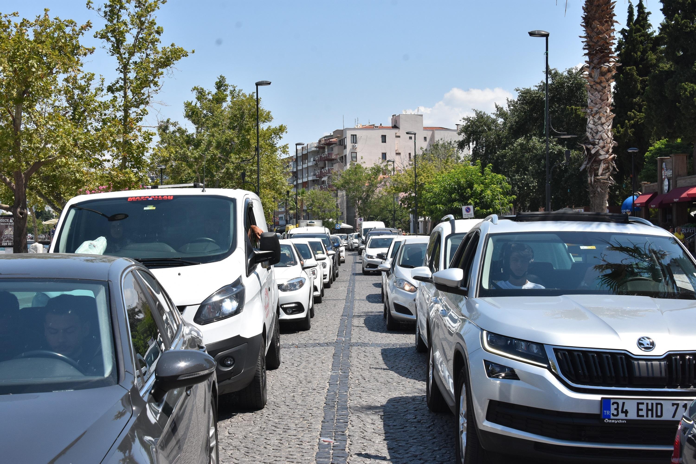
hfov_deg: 33.4
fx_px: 1160
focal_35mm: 60
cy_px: 232
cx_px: 348
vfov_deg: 22.6
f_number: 13
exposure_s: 1/640
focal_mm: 40
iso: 400
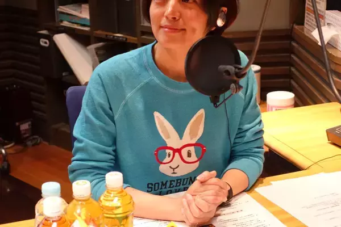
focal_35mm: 70
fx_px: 663
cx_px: 170
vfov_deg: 19.5
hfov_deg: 28.8
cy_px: 114
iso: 1000
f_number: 2.8
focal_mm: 25.7
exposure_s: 1/80
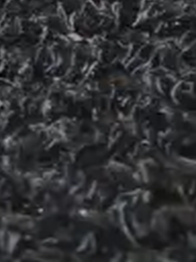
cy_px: -630
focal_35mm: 320
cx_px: -577
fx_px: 2416
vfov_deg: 5.6
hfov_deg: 4.3
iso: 800
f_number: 4.5
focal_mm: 20
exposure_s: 1/60
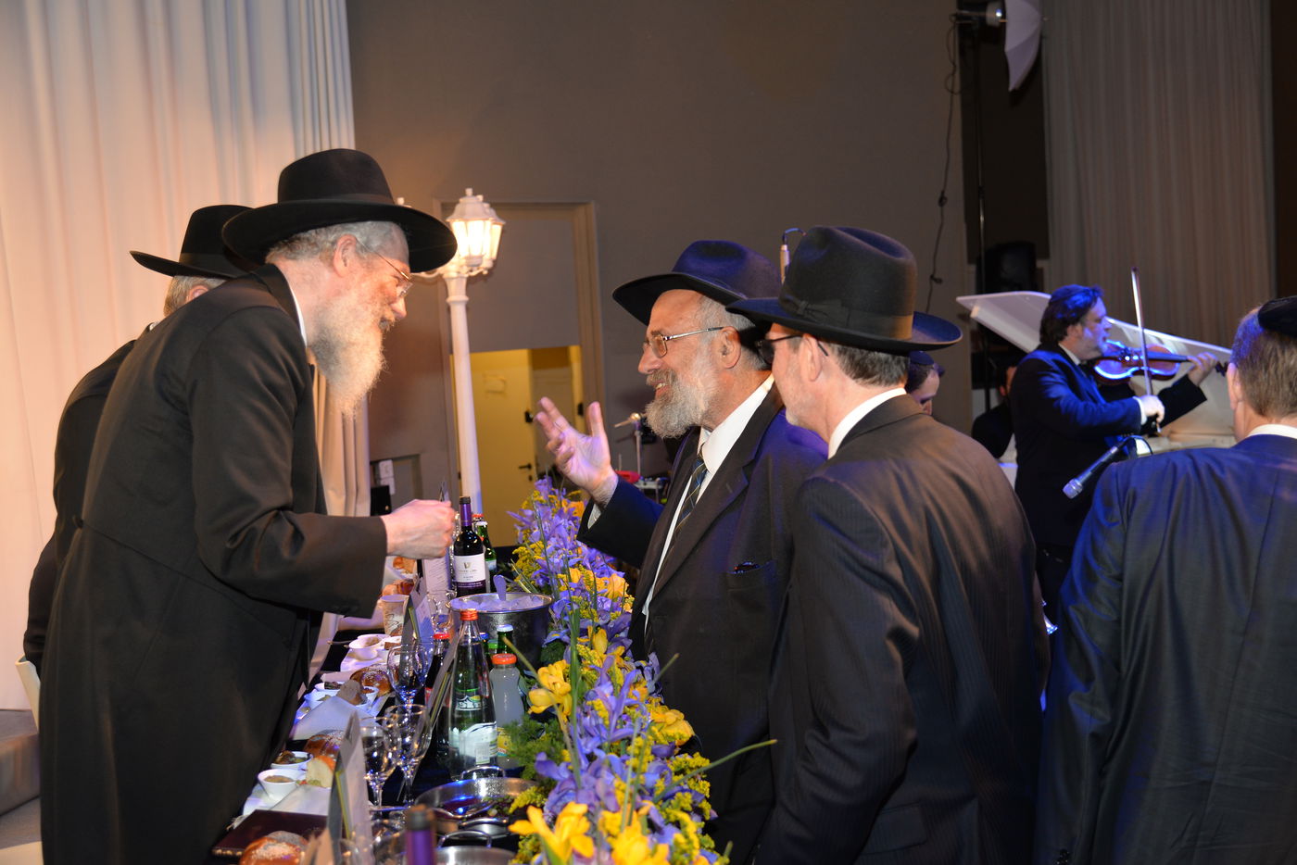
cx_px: 648
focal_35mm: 44
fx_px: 1585
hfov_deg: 44.5
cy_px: 432
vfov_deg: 30.5
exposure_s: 1/100
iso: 800
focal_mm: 44
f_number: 4
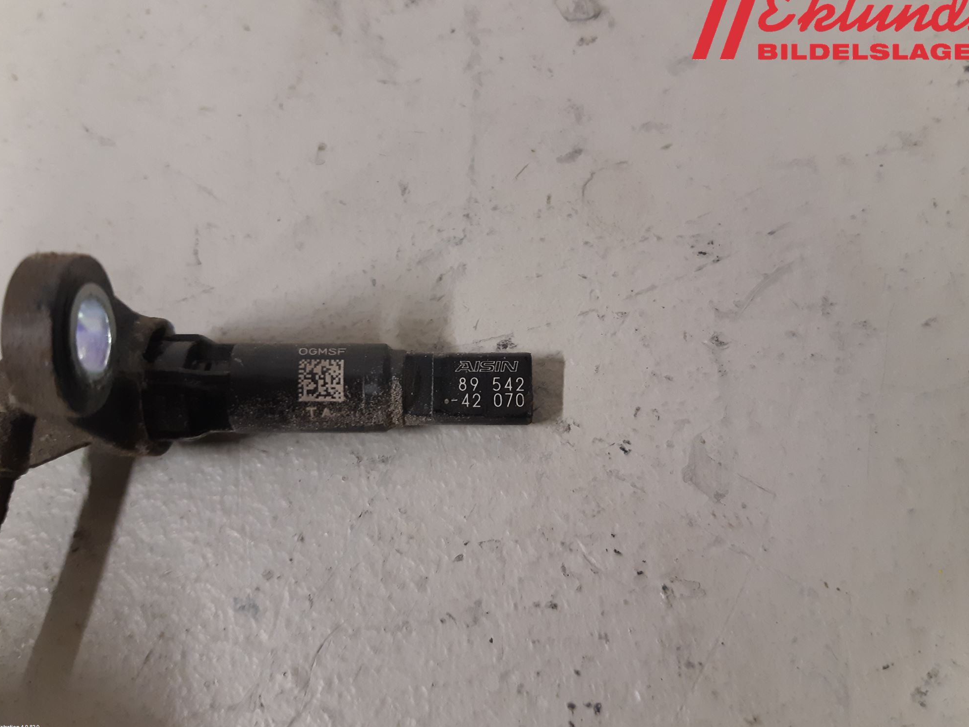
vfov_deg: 51.3
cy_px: 354
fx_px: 756
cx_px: 490
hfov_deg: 65.3
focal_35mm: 27
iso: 200
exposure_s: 1/33
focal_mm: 3.93
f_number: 1.7
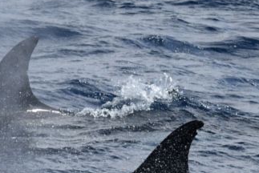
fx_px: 4630
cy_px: 189
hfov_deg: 3.2
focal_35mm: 643
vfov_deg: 2.1
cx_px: 71
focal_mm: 260
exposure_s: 1/8000
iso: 800
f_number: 5.6
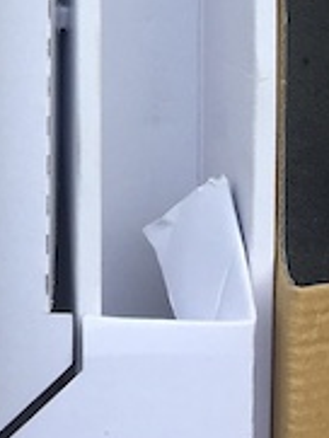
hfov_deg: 11.3
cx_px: -119
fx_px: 1620
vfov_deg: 14.2
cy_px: -252
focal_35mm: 128
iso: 25
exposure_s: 1/190
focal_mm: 4.15
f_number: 2.2
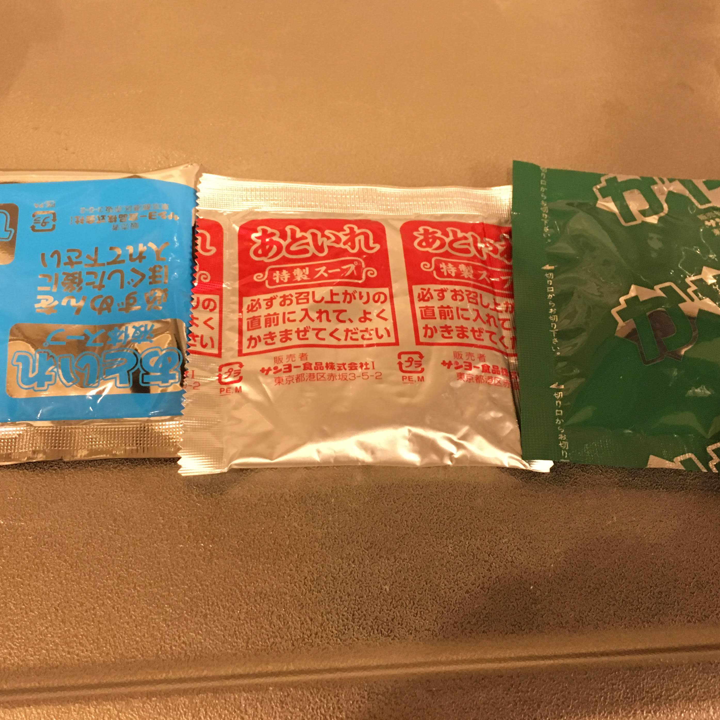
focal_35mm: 37
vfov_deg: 44.9
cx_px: 326
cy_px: 331
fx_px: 871
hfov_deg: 44.9
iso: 200
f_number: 2.2
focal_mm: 4.15
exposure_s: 1/17
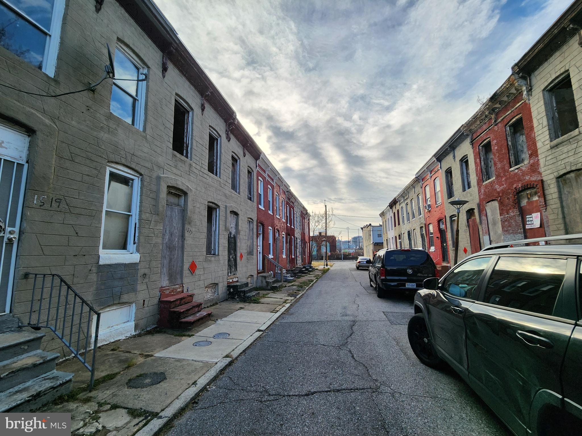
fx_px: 219
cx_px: 291
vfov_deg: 89.9
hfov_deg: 106.2
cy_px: 218
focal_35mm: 13
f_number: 2.2
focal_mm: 2.2
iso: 50
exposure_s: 1/1084
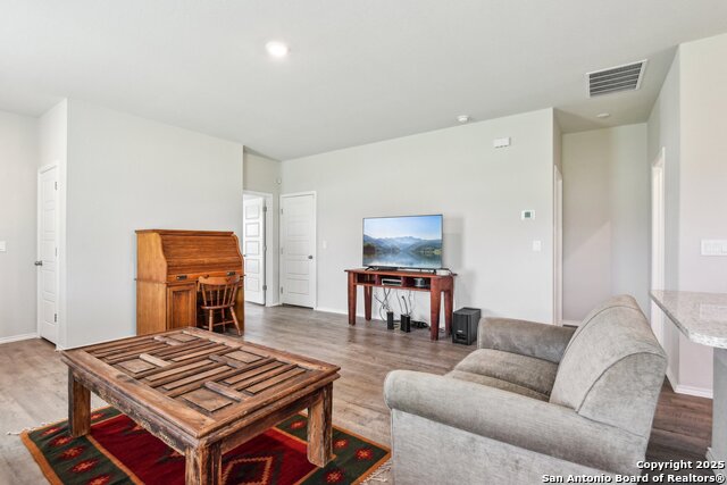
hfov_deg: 96.7
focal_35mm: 16
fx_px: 323
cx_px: 364
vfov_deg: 73.8
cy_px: 242
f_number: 8
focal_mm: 16
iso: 1800
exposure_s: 1/15
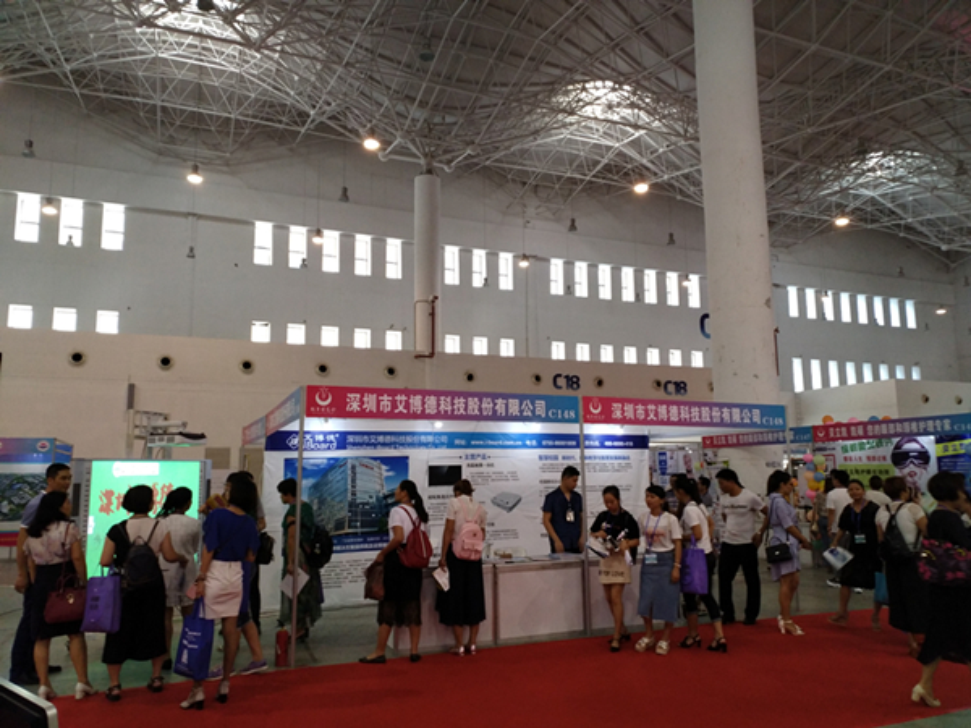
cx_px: 486
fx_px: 757
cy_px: 364
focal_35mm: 27
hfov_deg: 65.3
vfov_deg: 51.4
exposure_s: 1/33
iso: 320
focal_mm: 4.73
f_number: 2.2
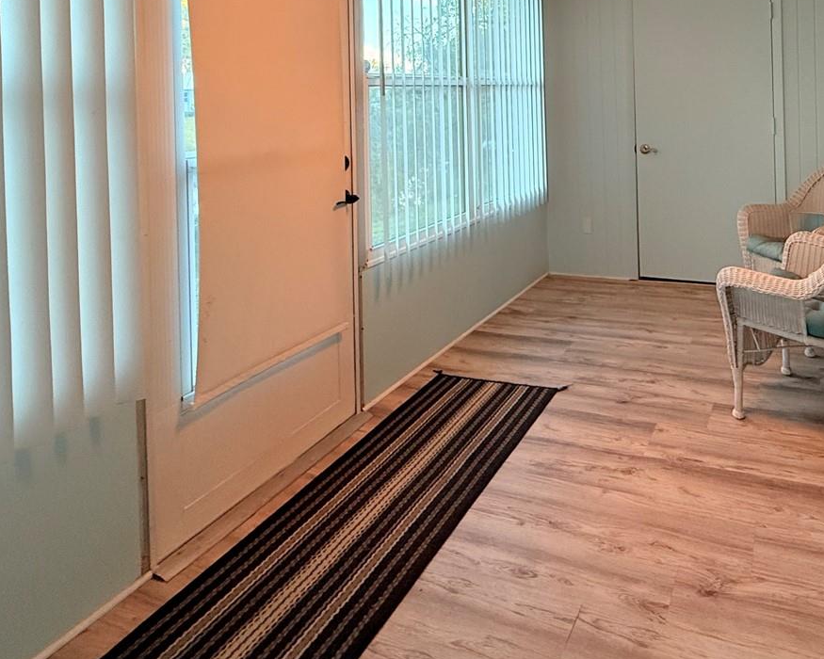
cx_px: 572
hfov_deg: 65.6
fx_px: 610
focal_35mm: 25
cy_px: 99
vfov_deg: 51.8
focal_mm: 2.22
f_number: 2.2
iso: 200
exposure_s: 1/120
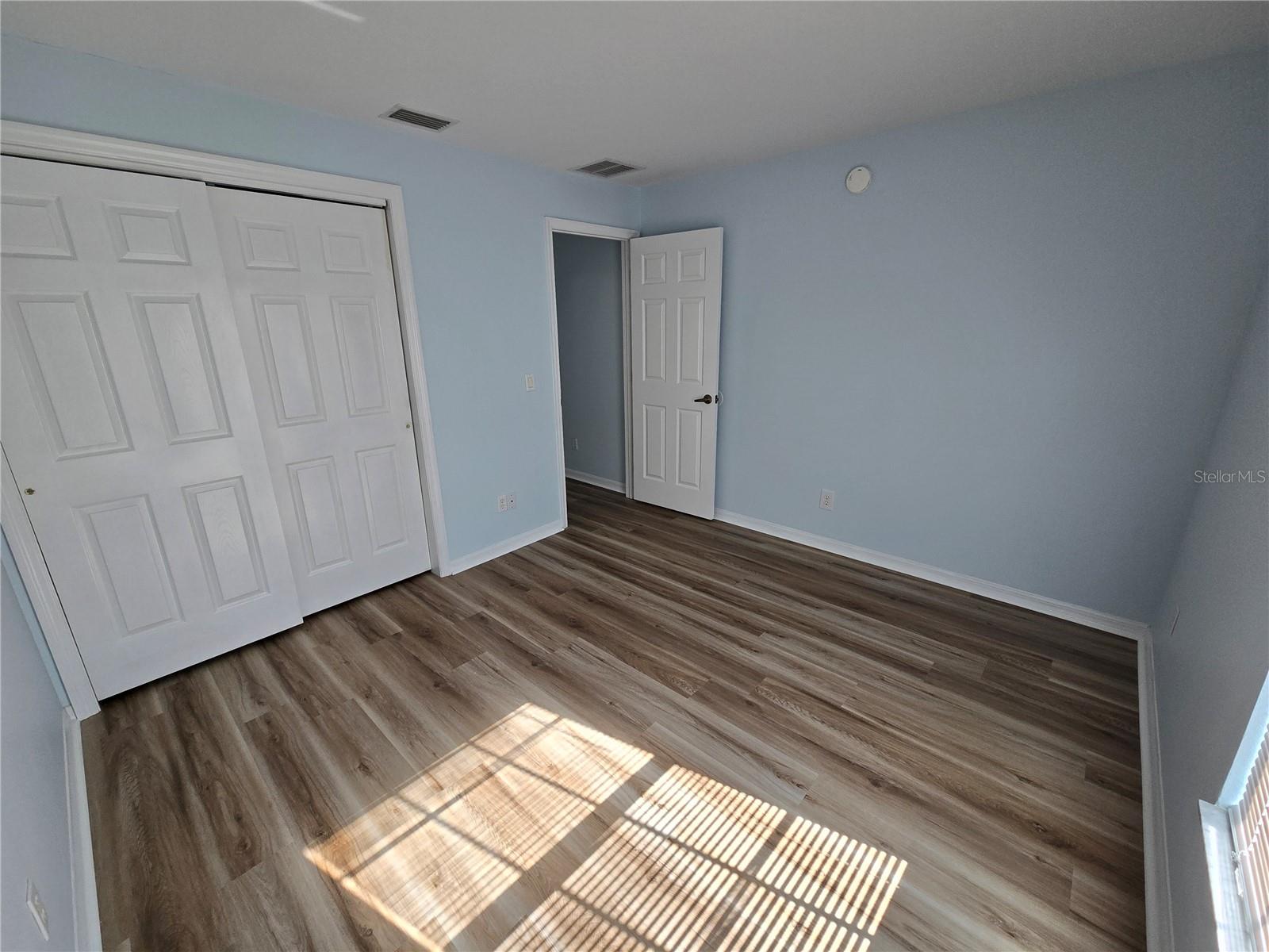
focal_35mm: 13
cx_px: 634
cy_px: 476
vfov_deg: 89.9
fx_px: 477
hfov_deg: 106.2
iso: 80
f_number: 2.2
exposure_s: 1/120
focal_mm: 2.2
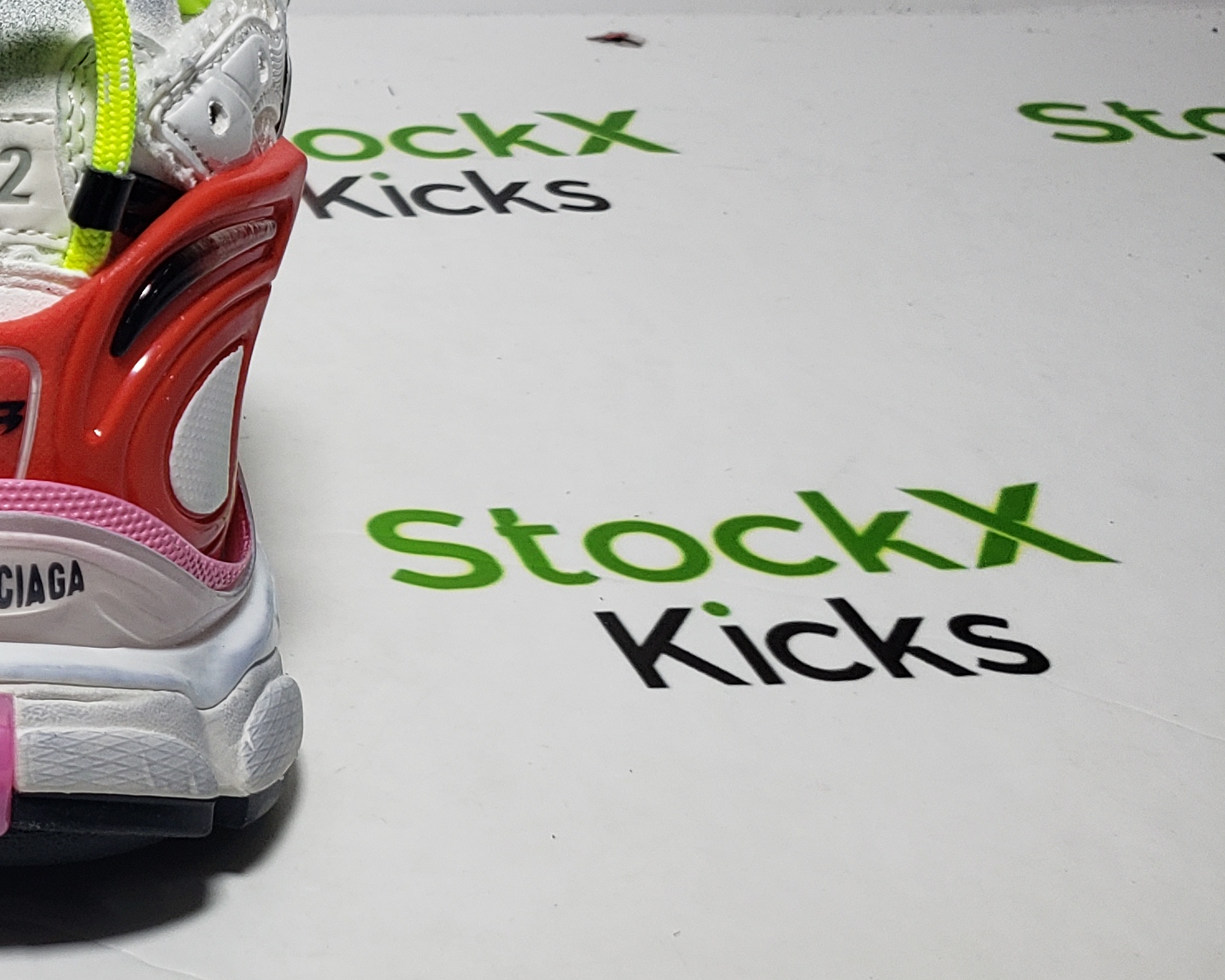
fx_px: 2501
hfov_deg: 23.7
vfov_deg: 22.1
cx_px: -429
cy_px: 373
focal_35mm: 69
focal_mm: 4.3
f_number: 1.5
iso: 50
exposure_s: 1/482
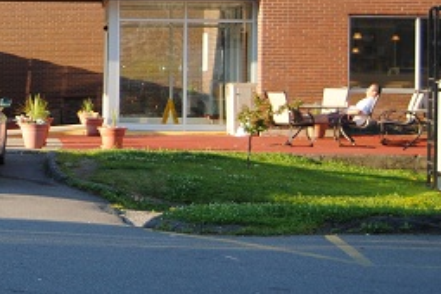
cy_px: 30
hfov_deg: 14.6
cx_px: -195
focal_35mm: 132
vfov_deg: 10.3
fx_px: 1617
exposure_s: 1/200
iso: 100
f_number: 4
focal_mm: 28
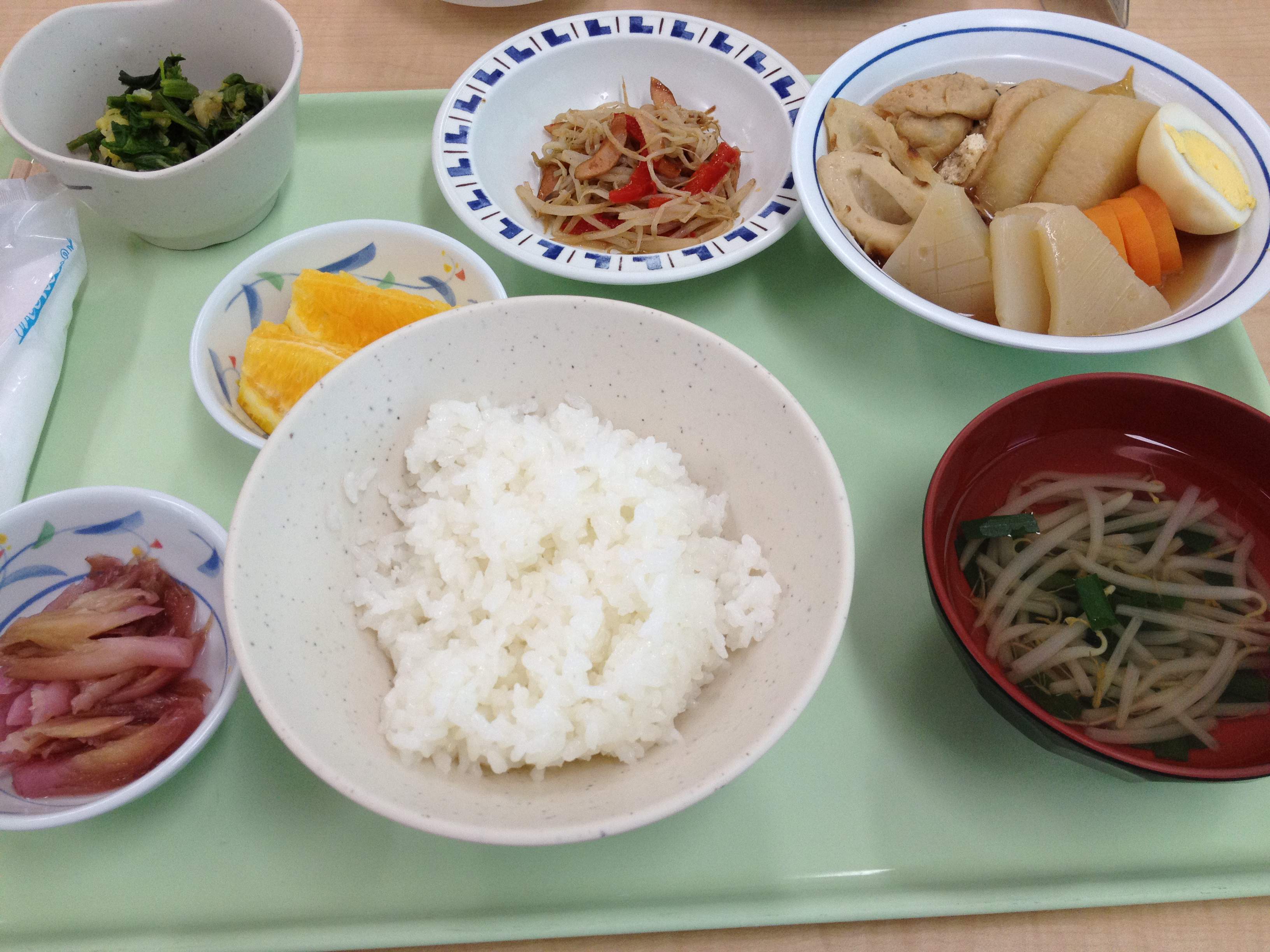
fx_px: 1284
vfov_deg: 40.7
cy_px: 476
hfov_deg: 52.6
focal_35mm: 35
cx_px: 635
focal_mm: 4.28
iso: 100
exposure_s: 1/120
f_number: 2.4
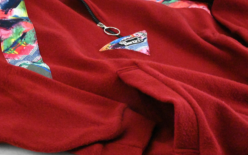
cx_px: 125
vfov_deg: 18.1
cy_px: 80
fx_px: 487
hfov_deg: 28.6
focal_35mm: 72
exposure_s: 1/640
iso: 51200
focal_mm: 70
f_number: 20
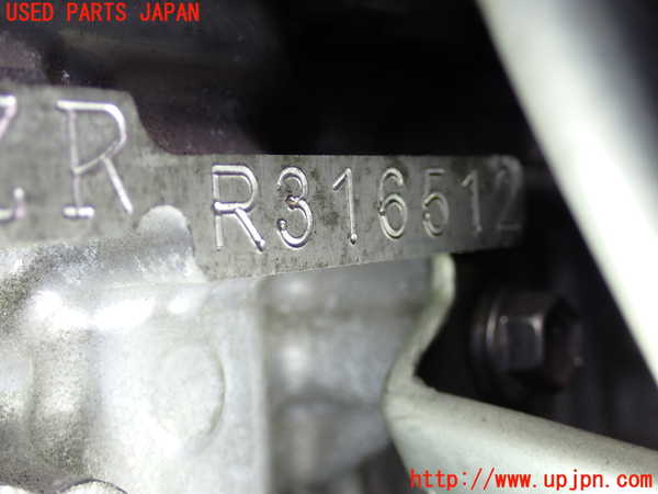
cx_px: 329
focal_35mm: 54
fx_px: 1026
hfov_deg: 35.5
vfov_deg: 27.0
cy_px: 247
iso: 200
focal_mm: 9.65
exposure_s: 1/80
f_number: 3.3
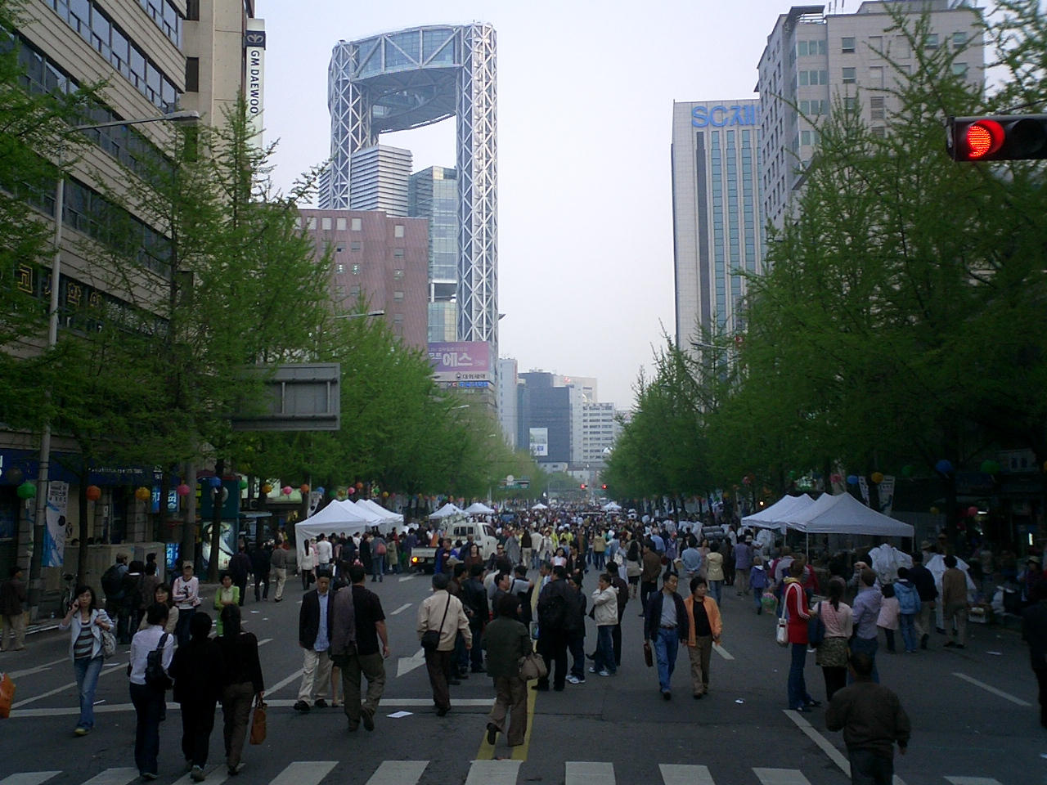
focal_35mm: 37
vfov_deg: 38.7
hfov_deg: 50.1
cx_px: 524
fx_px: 1119
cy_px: 392
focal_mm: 5.6
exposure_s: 1/100
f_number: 3.5
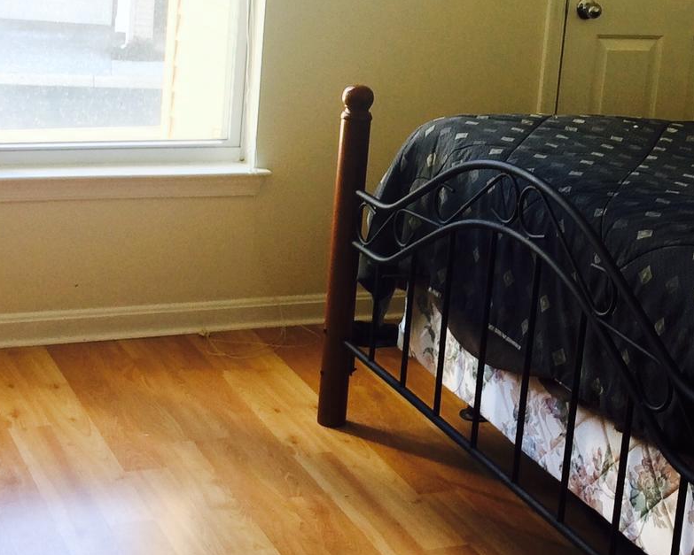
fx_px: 1521
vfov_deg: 20.4
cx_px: 402
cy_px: 82
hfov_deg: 25.7
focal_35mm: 74
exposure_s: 1/30
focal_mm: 4.15
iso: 40
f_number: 2.2
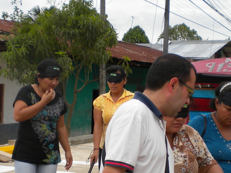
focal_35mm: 97
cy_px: 158
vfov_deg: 15.1
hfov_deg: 20.2
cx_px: 131
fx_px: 647
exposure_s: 1/631
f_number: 4.6
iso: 80
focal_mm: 6.3
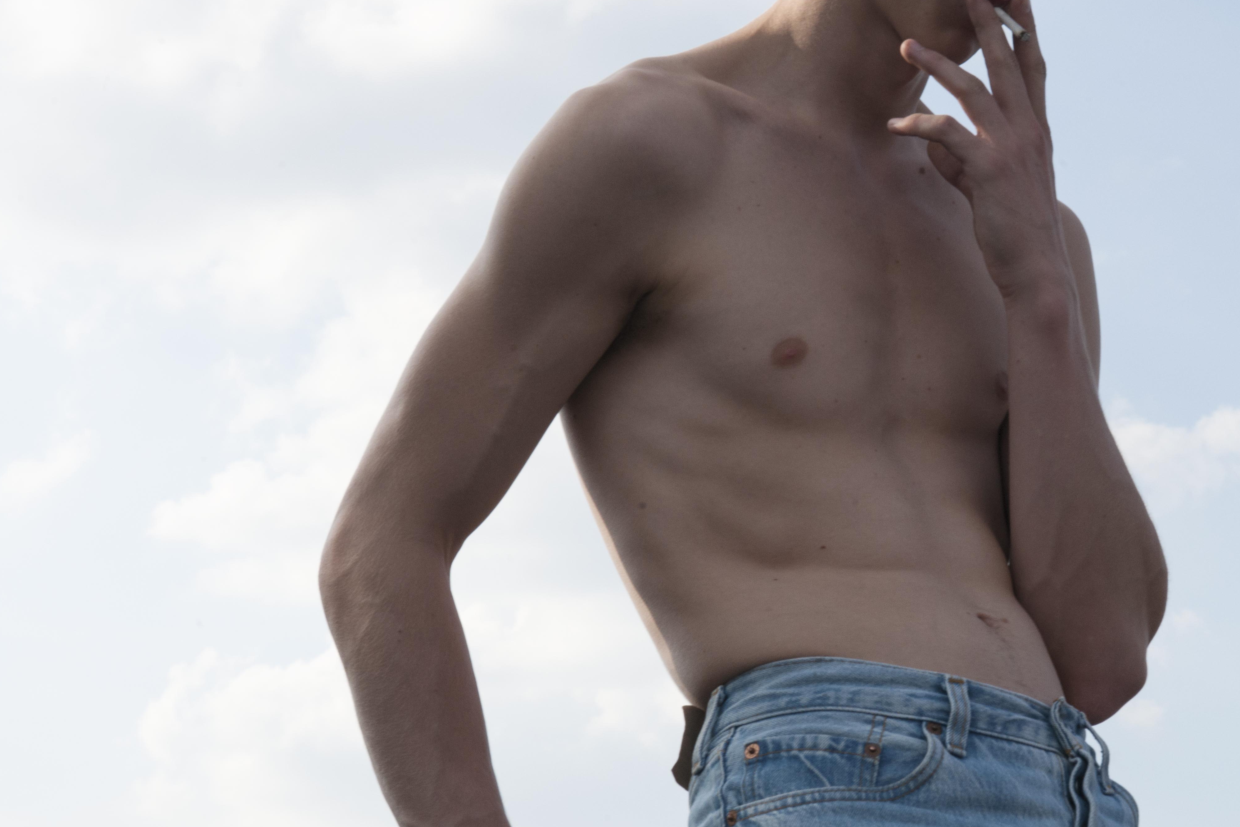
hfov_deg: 19.2
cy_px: 528
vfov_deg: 12.9
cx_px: 921
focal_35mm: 106
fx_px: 3651
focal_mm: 70
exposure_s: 1/250
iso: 500
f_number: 18
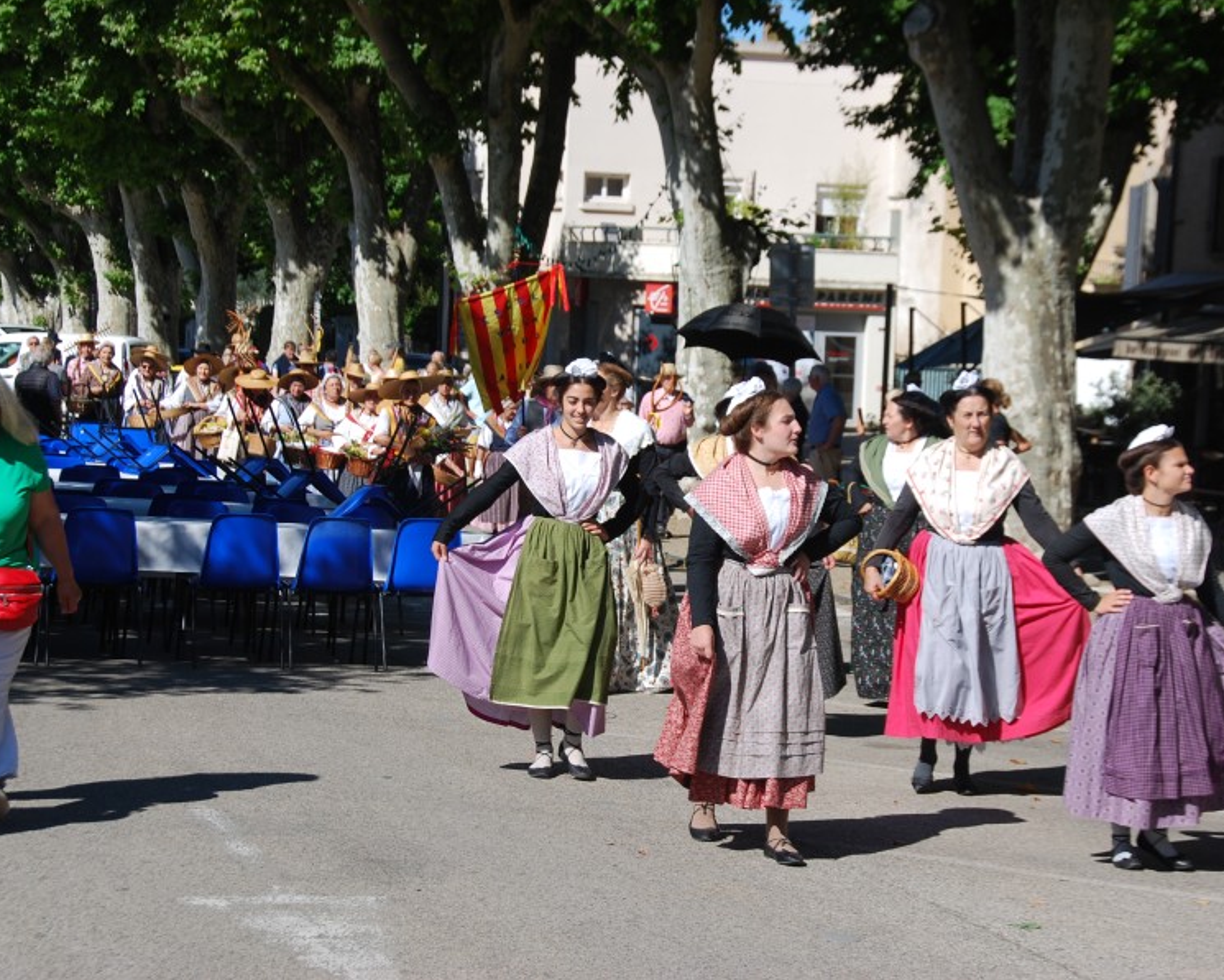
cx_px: 681
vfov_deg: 17.5
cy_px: 488
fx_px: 3188
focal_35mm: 88
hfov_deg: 21.7
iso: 100
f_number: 8
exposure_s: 1/250
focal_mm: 52
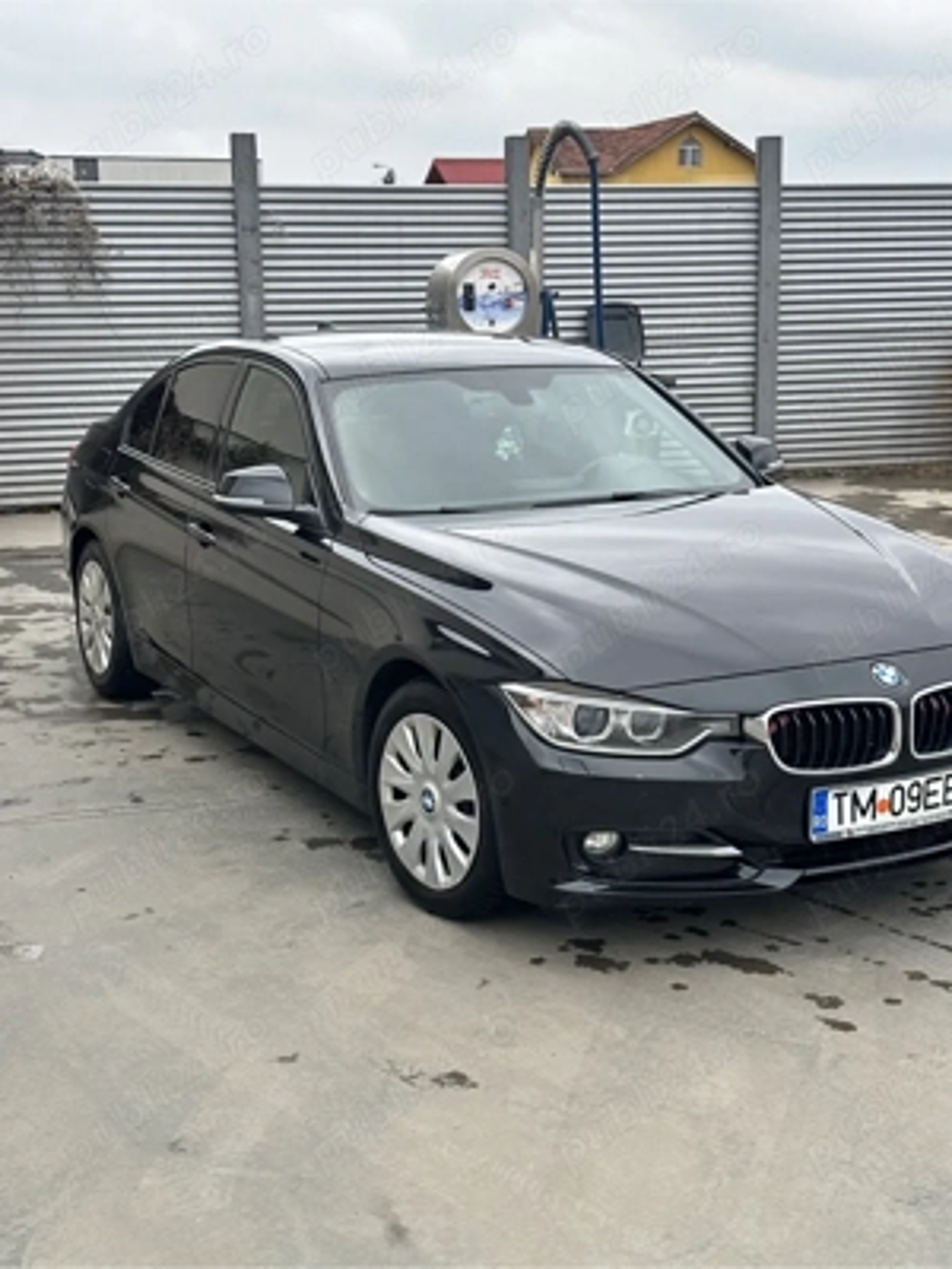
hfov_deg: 30.3
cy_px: 634
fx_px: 1760
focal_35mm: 48
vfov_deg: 39.7
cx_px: 476
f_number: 1.78
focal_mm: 6.86
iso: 64
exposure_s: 1/734
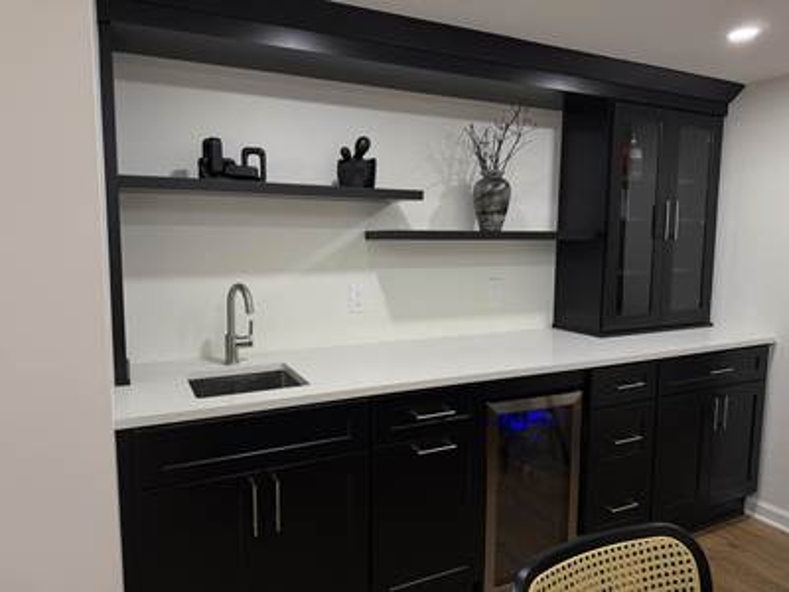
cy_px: 296
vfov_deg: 56.8
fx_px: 547
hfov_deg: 71.6
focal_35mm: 24
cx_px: 394
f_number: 1.78
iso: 100
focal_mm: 6.76
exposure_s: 1/100
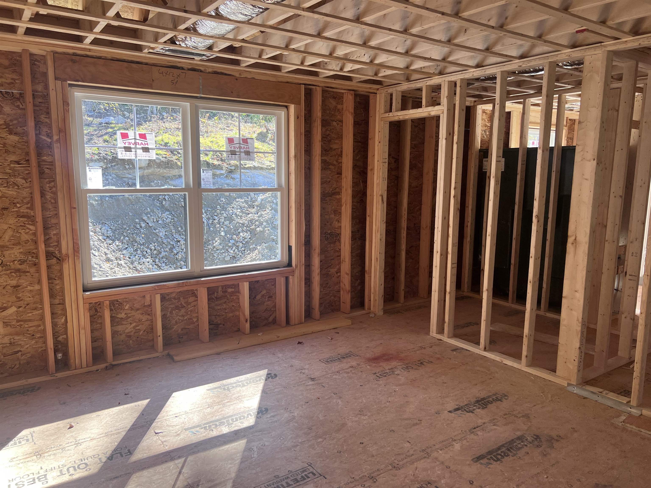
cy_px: 244
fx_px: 489
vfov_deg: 53.1
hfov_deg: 67.3
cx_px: 326
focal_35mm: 26
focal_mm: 5.7
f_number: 1.5
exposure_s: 1/145
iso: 64
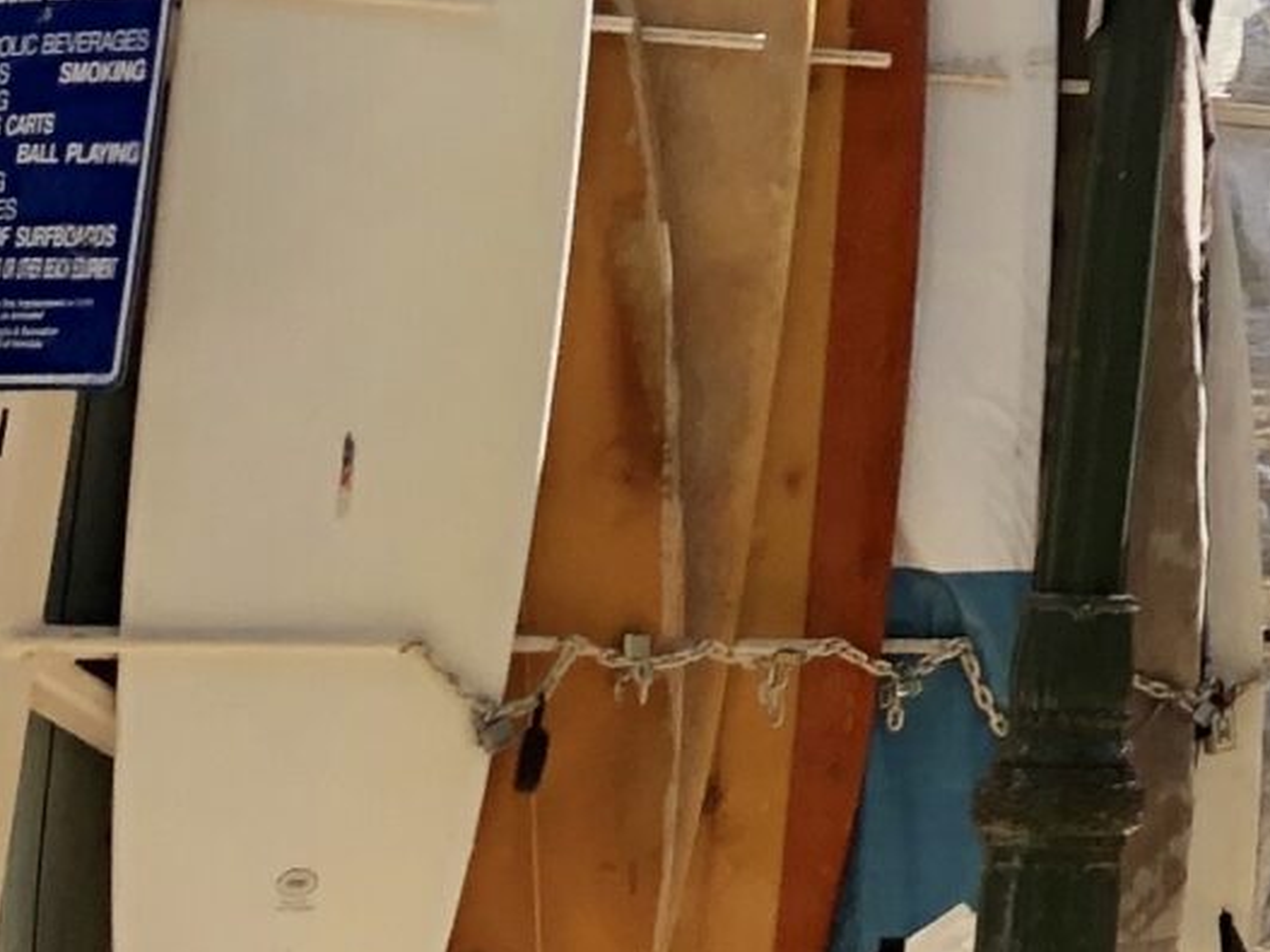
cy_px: -619
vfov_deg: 10.4
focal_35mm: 136
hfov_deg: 12.5
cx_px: 2658
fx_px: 4988
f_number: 1.8
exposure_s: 1/1215
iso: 20
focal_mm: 4
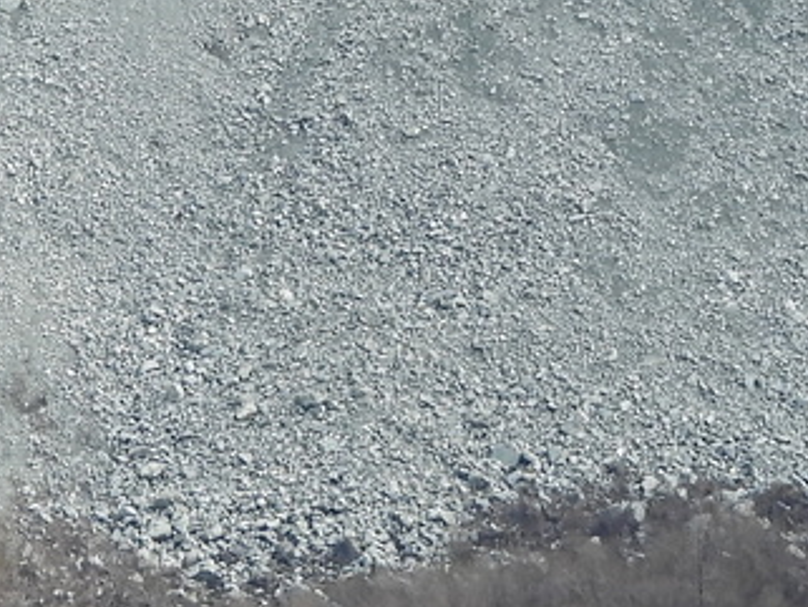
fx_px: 17233
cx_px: 206
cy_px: -355
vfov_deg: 2.0
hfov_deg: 2.7
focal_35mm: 738
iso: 100
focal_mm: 33
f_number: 4.5
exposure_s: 1/500
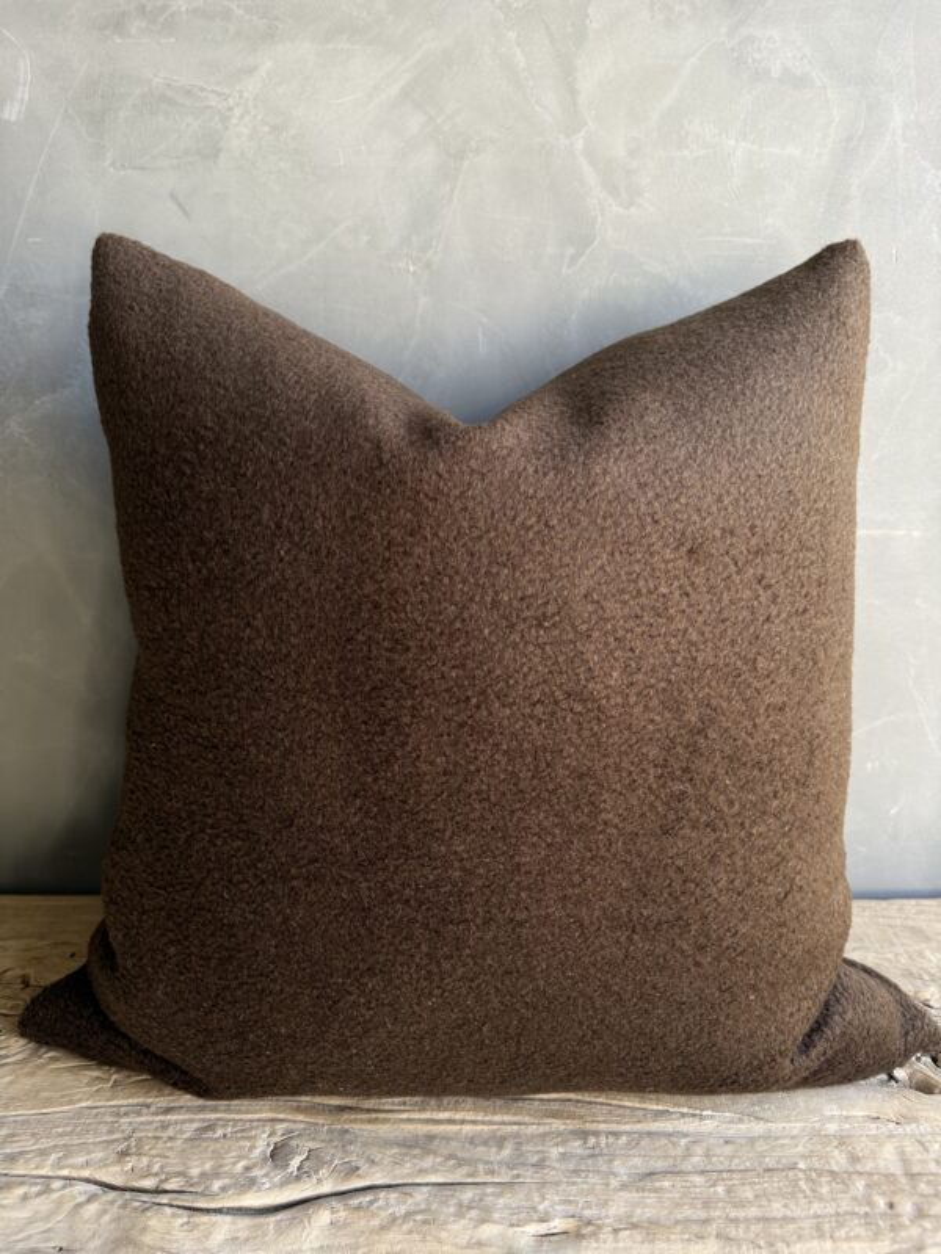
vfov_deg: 71.6
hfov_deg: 56.8
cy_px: 627
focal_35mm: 24
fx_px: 870
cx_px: 470
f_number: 1.78
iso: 125
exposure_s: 1/121
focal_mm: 6.76
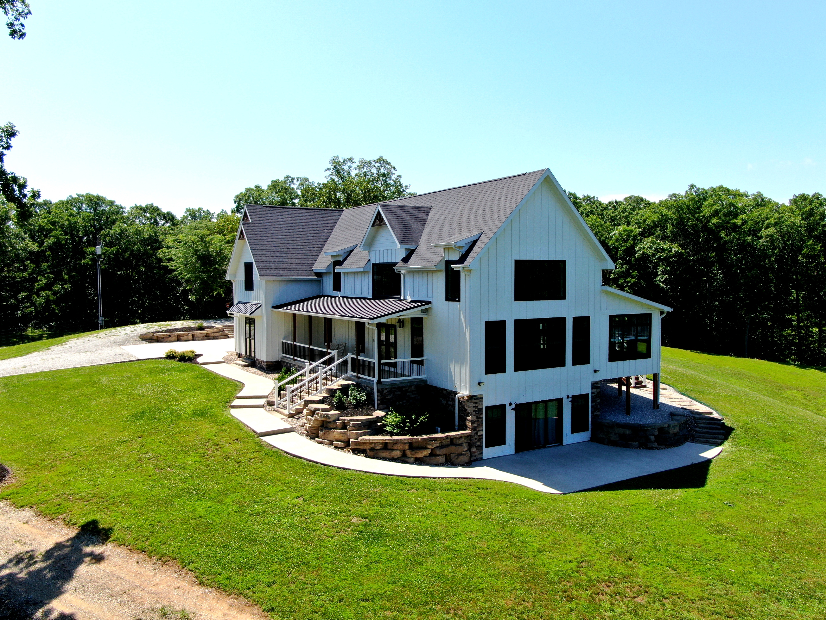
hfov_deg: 61.7
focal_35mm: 29
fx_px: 692
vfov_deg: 48.2
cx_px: 413
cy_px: 310
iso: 100
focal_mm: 5
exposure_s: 1/833
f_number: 3
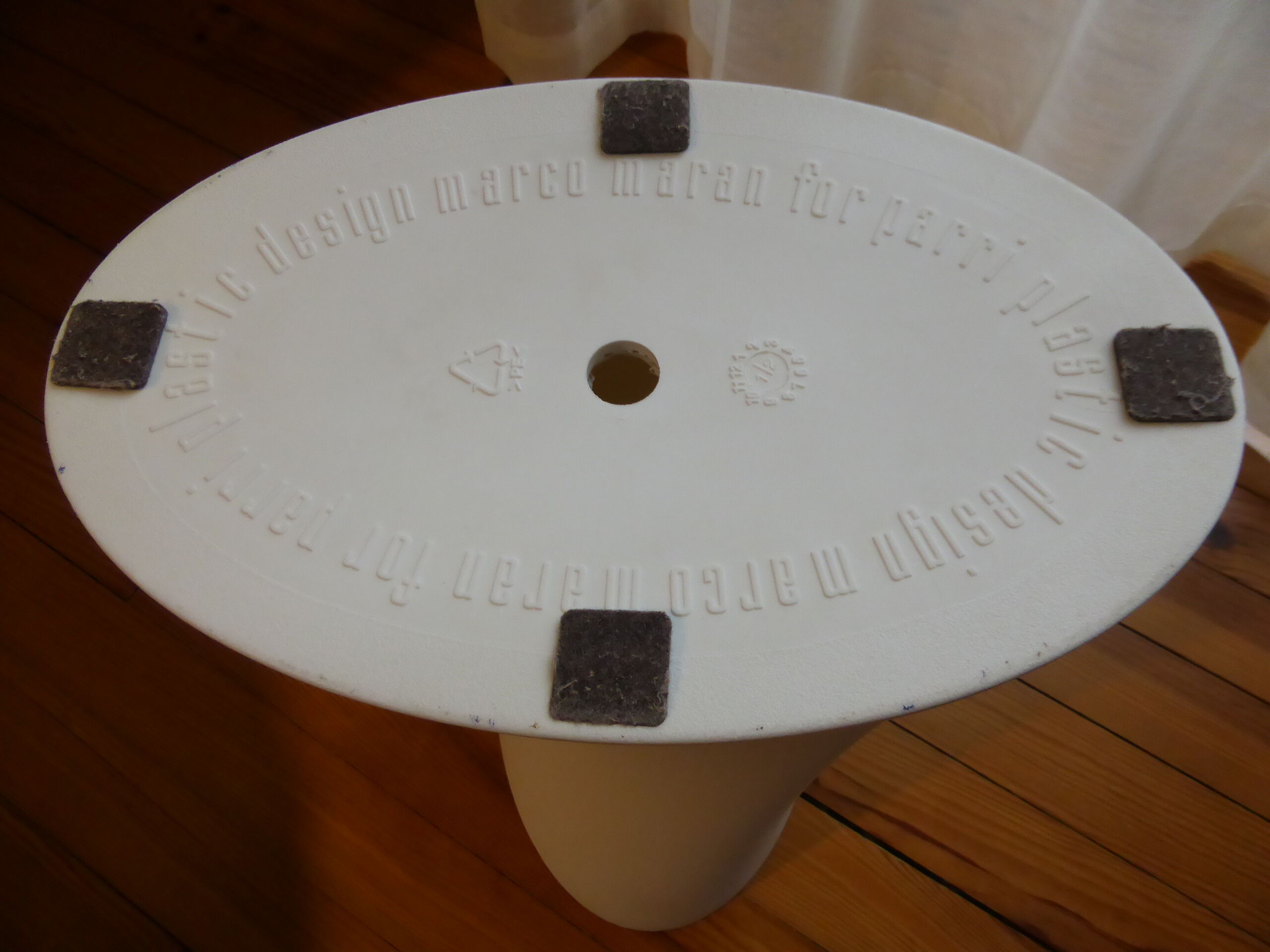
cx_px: 635
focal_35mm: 24
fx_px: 881
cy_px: 476
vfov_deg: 56.8
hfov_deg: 71.6
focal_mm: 4.3
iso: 400
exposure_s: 1/60
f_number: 3.3
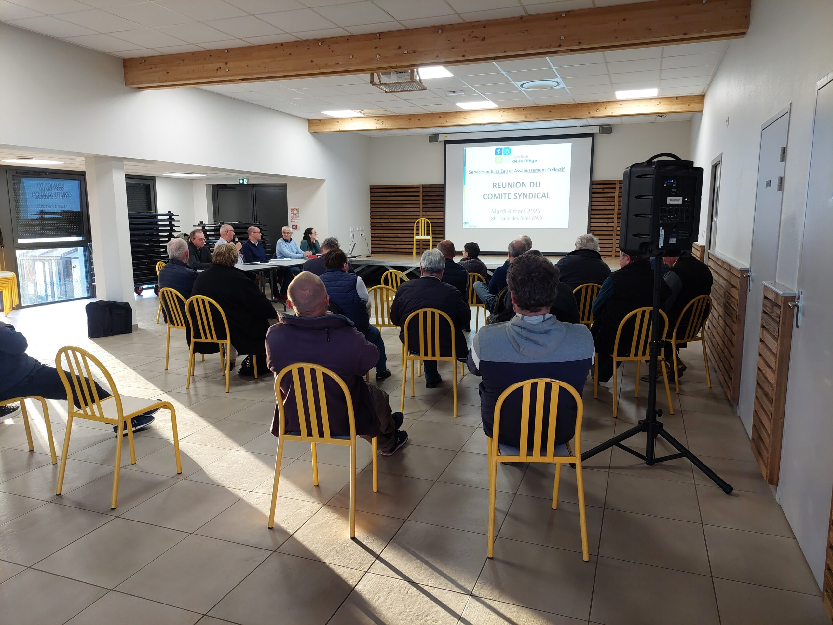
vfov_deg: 54.9
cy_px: 312
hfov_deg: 69.4
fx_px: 602
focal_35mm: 25
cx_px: 416
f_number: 1.8
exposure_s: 1/50
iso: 160
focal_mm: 5.23
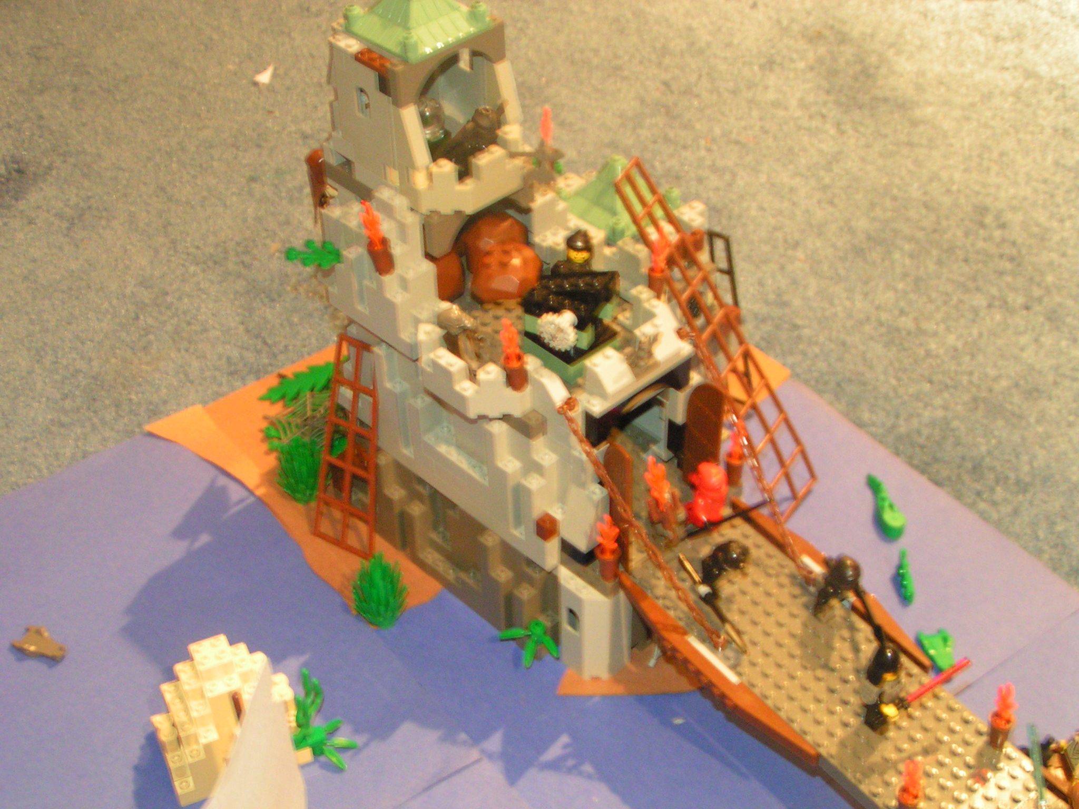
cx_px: 540
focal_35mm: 49
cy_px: 404
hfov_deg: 38.9
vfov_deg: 29.7
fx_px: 1527
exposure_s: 1/1.6
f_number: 2.8
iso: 200
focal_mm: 7.6
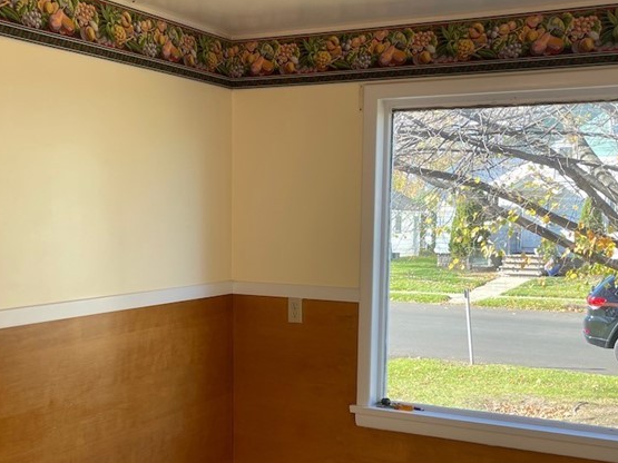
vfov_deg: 30.0
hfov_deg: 39.7
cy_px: 313
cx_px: 292
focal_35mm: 48
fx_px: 857
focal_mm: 5.1
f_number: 1.6
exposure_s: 1/142
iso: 32
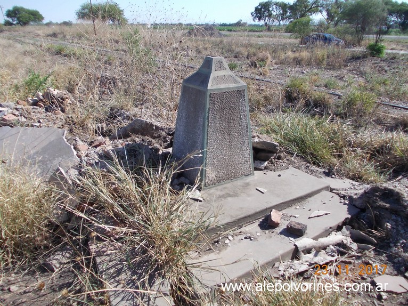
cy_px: 153
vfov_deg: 49.7
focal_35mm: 28
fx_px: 330
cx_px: 204
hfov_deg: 63.5
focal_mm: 4
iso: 80
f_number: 5.4
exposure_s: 1/200
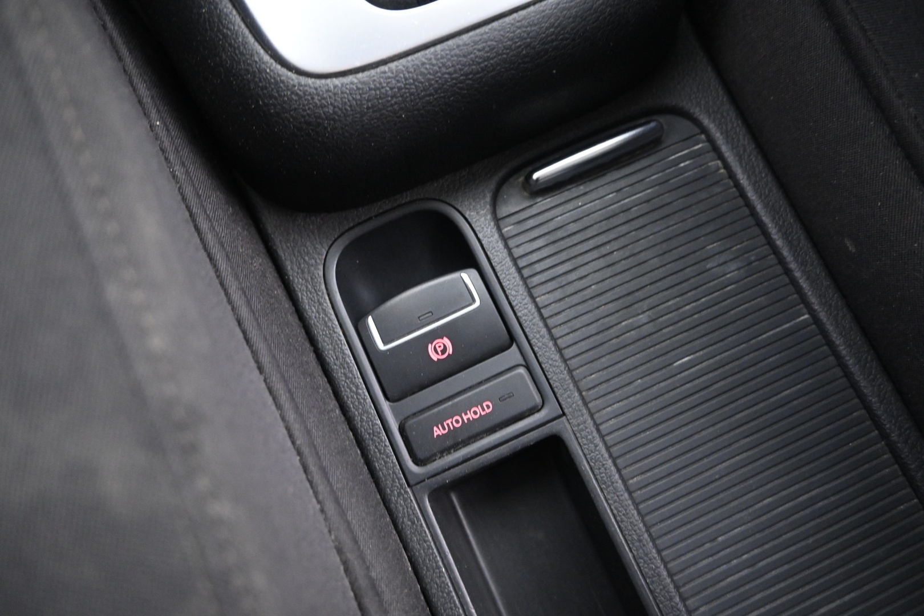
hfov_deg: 73.7
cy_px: 308
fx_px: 616
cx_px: 462
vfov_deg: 53.1
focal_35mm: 24
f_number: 3.5
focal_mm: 16
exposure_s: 1/6
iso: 3200
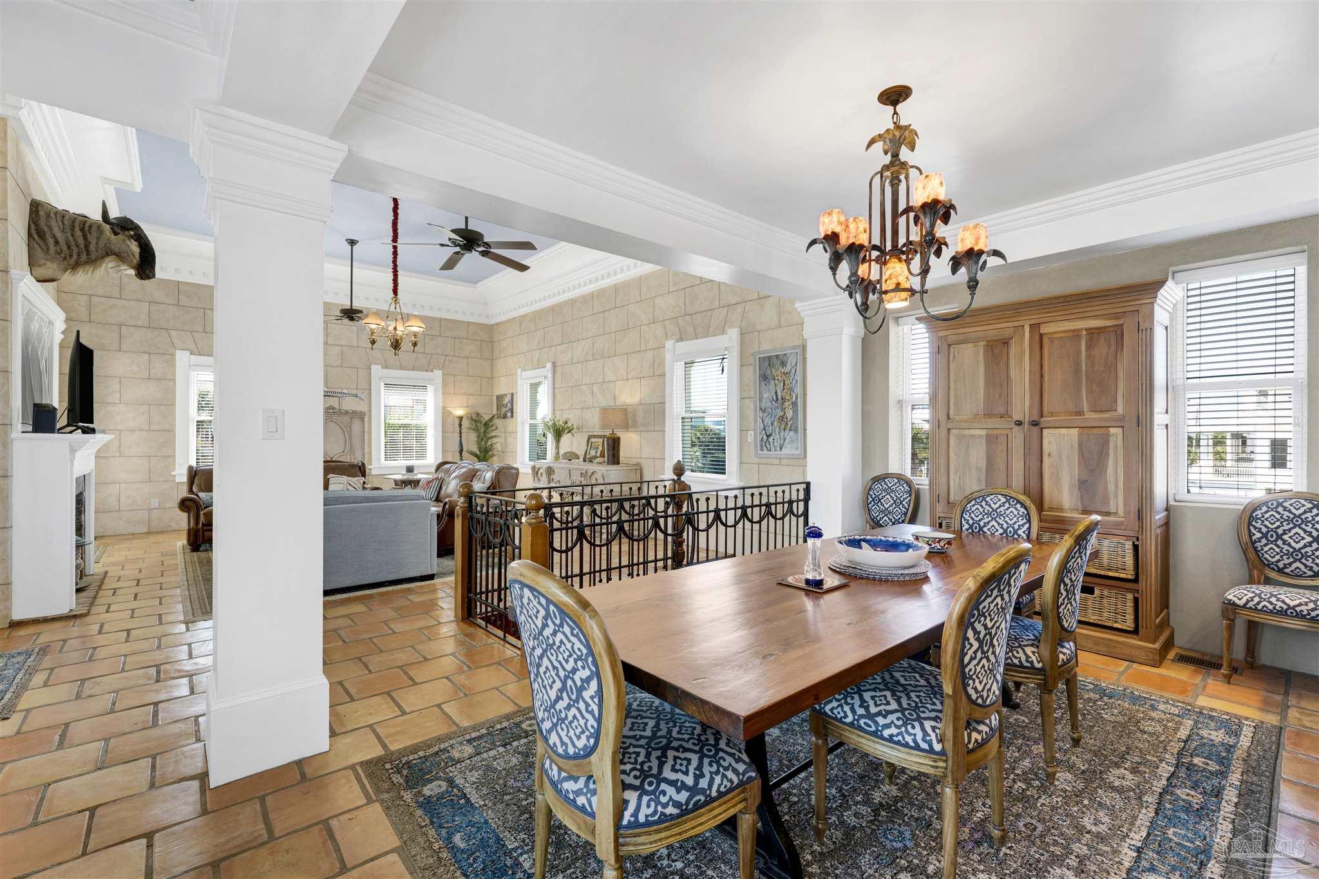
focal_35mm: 16
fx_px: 568
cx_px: 660
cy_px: 440
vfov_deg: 75.5
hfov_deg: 98.5
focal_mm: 15.5
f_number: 11
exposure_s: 1/20
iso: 500
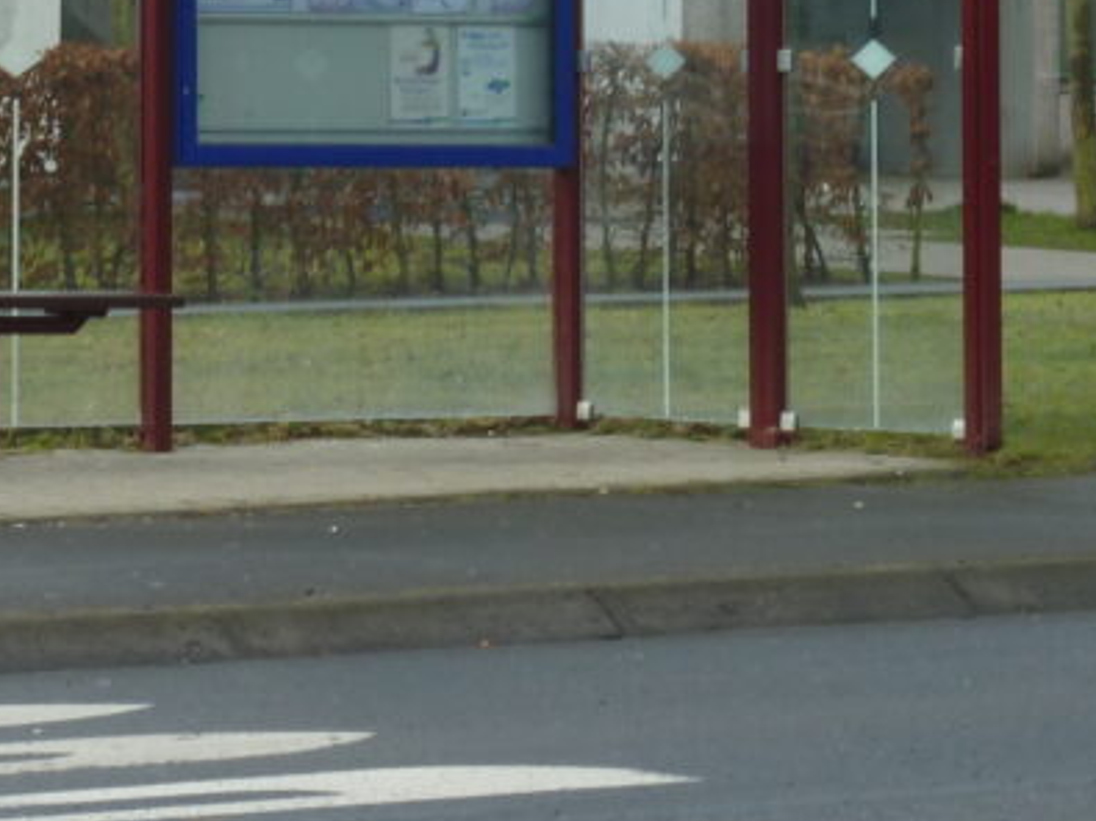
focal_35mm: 249
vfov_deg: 5.9
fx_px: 7881
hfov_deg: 7.9
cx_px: 155
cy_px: -194
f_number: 4.3
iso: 80
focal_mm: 15.8
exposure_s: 1/100
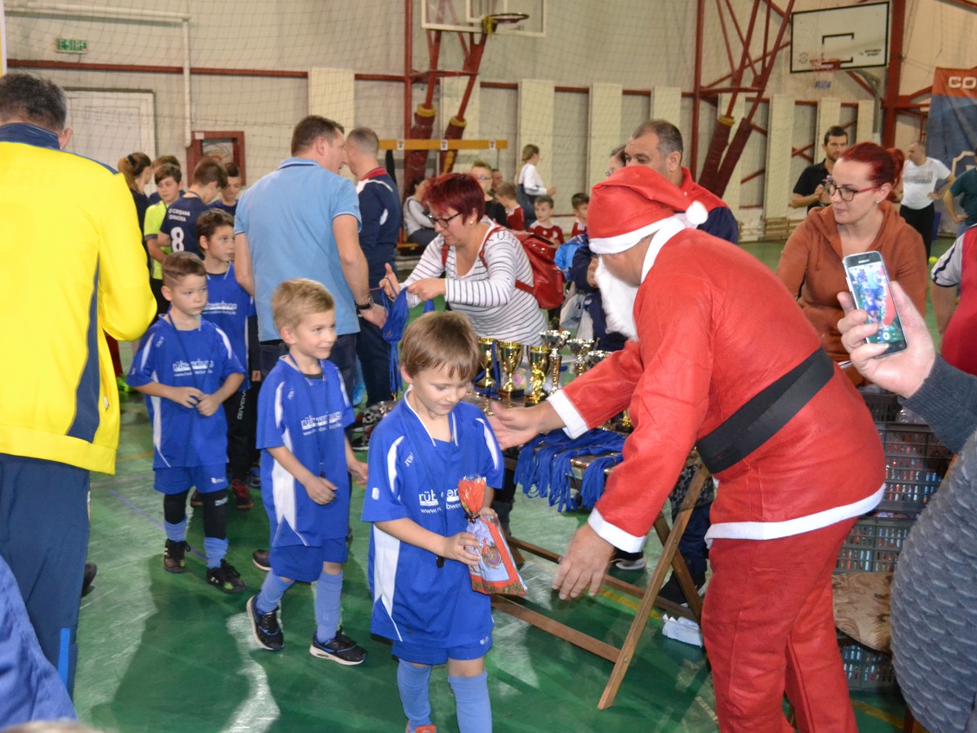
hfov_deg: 51.2
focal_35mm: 36
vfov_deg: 39.7
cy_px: 367
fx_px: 1016
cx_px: 430
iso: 2800
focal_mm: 22
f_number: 4
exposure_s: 1/60
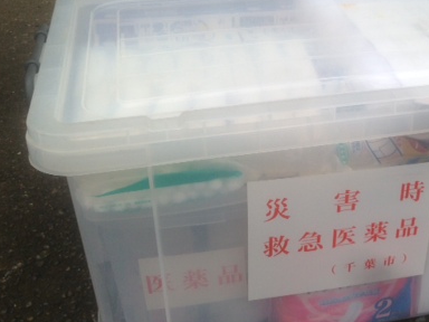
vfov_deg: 26.6
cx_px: 336
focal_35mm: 55
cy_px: 153
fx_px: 682
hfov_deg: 34.0
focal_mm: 4.13
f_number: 2.4
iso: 50
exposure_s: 1/285
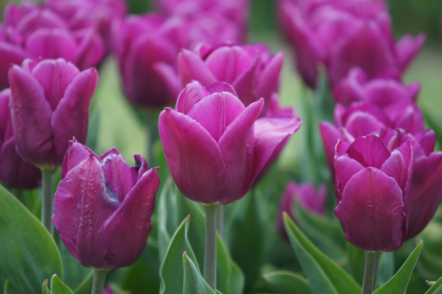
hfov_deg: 6.5
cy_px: 147
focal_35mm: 315
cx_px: 221
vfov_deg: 4.4
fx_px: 3865
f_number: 4
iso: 1000
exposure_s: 1/320
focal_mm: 210
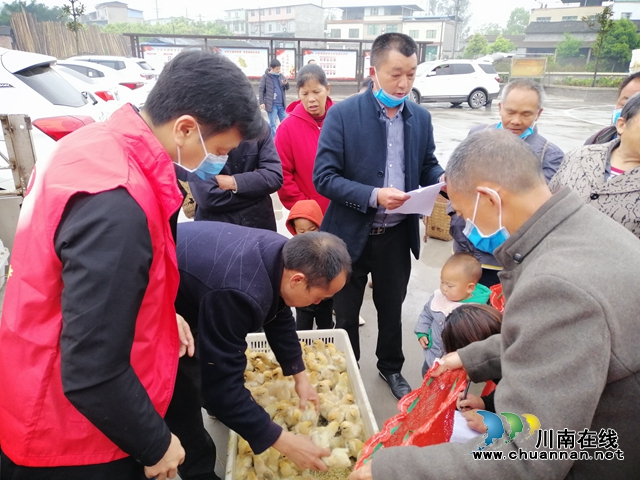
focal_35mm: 26
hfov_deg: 67.3
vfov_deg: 53.1
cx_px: 320
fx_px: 481
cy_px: 240
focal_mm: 3.81
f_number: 2.2
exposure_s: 1/60
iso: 100
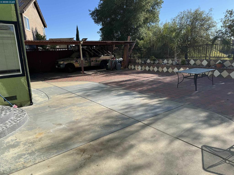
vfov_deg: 56.8
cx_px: 117
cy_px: 88
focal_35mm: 24
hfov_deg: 71.6
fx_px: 162
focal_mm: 6.76
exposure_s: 1/3597
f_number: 1.78
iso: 80
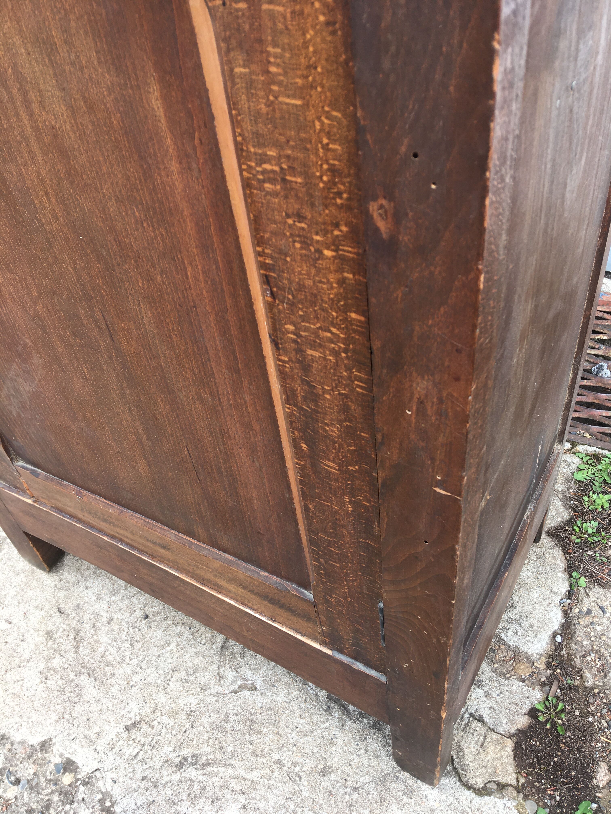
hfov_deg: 48.2
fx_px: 682
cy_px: 407
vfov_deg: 61.7
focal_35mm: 29
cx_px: 306
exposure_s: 1/109
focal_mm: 4.15
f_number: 2.2
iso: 25
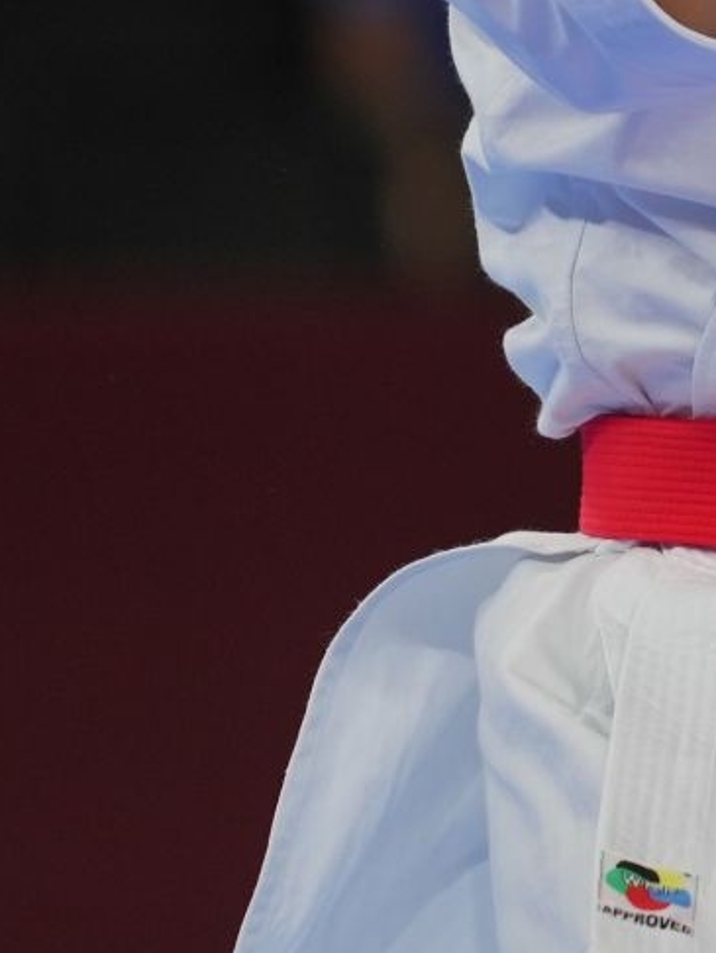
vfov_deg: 1.9
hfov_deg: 1.4
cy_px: -208
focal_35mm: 1068
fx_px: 29428
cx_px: 1126
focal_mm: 200
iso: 250
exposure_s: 1/500
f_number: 2.8
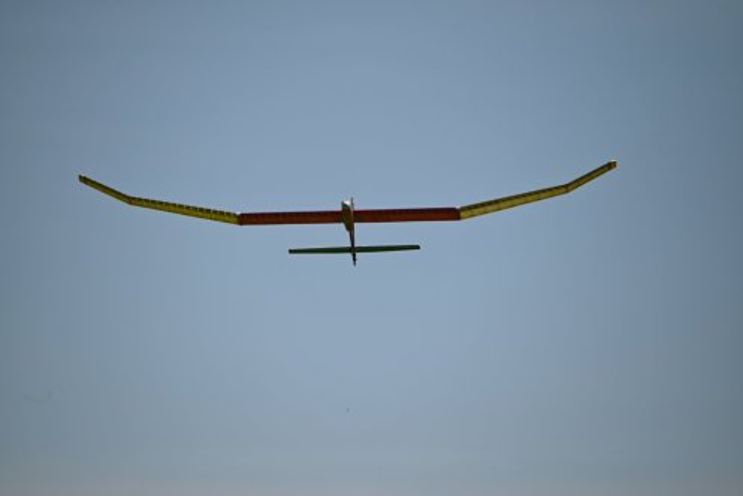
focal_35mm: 400
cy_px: 248
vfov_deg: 3.4
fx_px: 8260
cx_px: 372
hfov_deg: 5.2
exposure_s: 1/3200
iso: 320
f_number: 8
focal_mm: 400
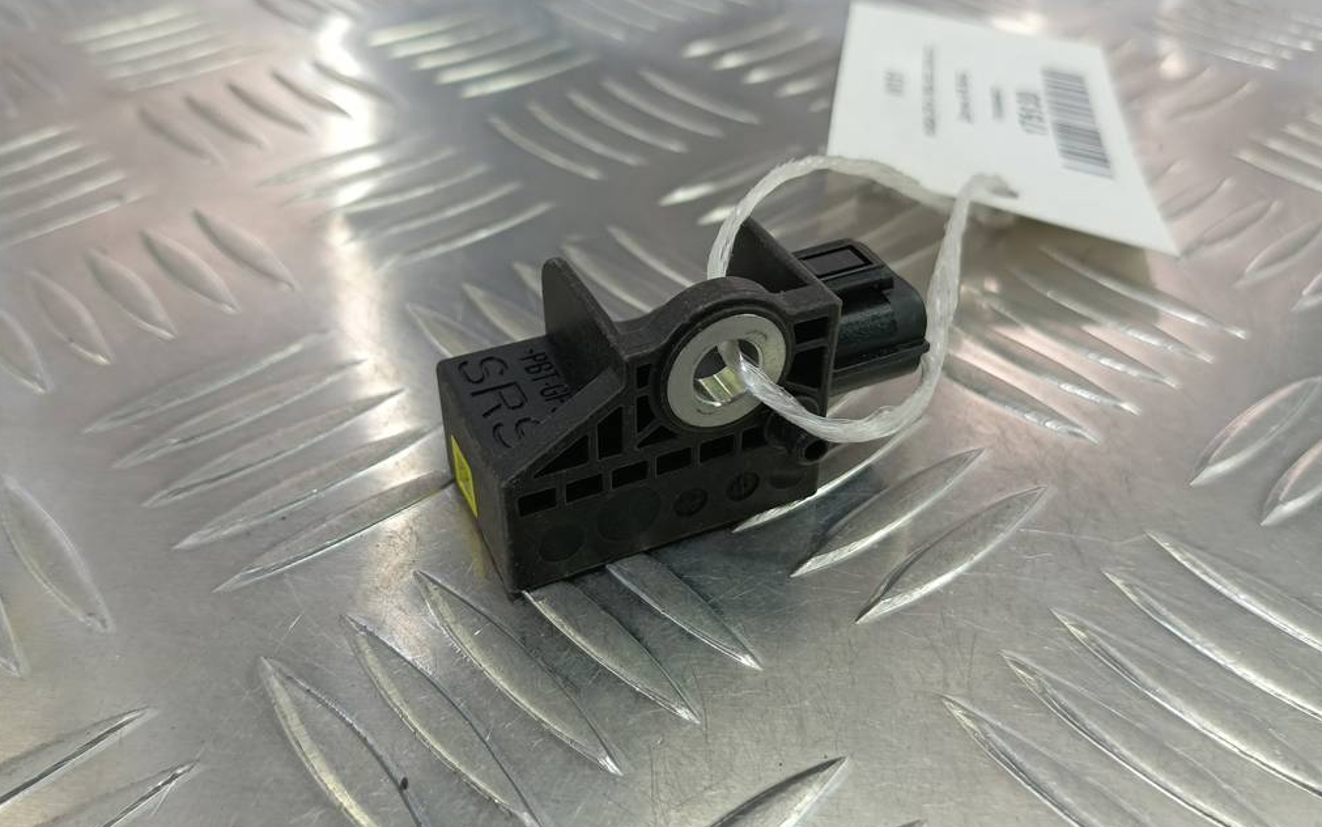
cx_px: 660
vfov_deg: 43.2
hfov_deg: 64.6
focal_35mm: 29
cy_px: 406
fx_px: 1045
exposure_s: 1/50
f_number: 1.6
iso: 99
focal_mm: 4.11
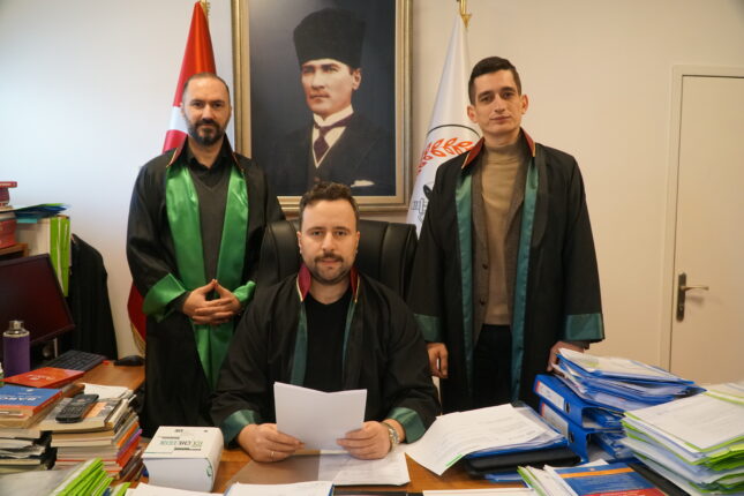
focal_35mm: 33
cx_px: 372
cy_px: 248
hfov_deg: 57.2
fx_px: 682
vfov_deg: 40.0
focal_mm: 22
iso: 2000
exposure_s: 1/160
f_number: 4
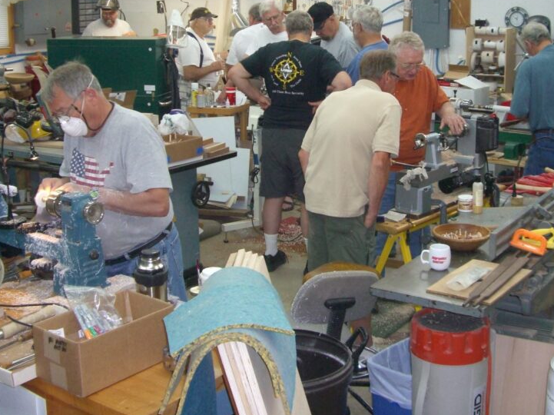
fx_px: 864
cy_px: 124
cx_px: 339
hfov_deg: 35.4
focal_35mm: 54
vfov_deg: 26.8
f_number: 2.8
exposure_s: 1/60
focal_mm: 7.9
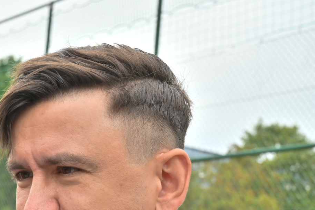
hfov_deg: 19.3
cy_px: 181
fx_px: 919
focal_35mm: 105
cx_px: 61
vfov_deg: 13.0
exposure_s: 1/100
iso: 100
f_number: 10
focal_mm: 59
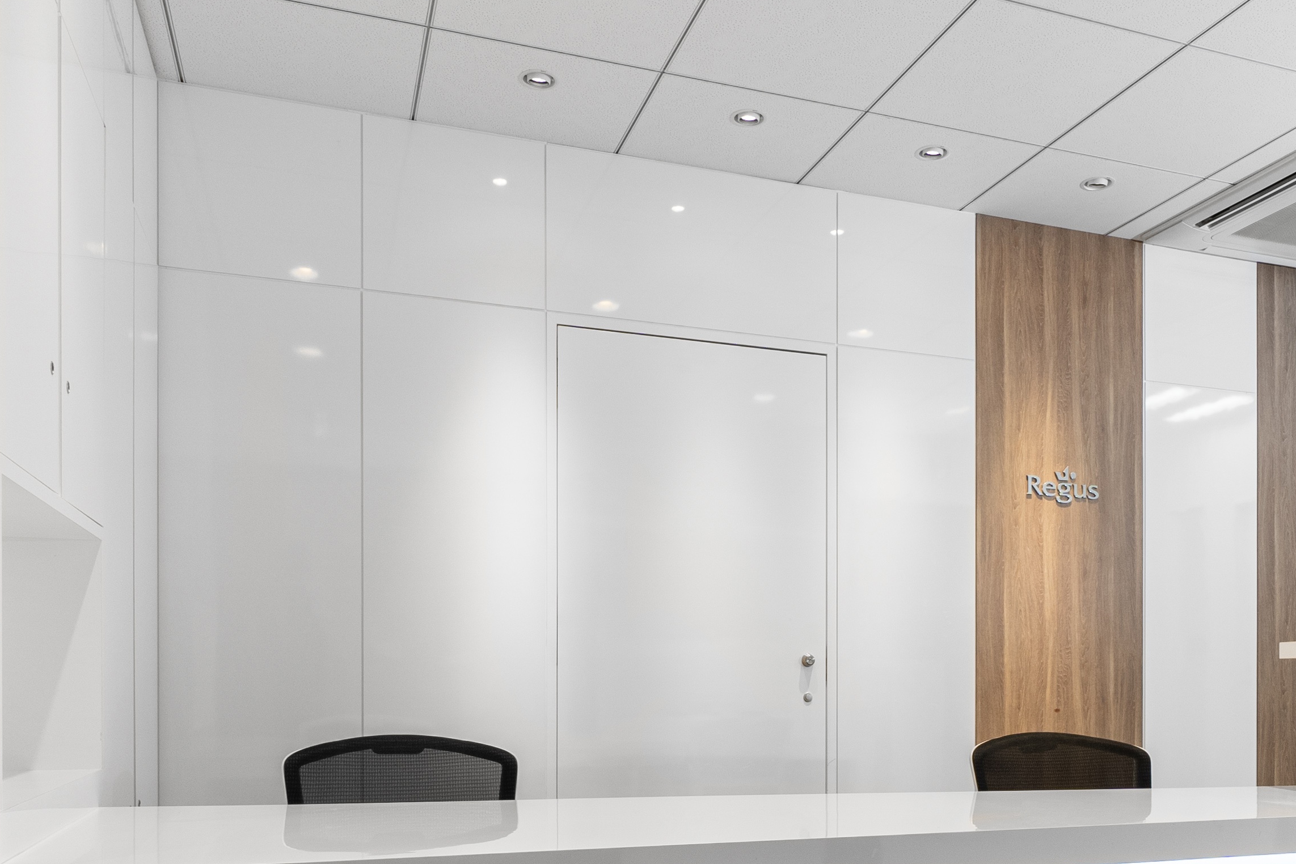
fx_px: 1116
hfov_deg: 60.0
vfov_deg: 40.8
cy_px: 677
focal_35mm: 31
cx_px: 746
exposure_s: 1/20
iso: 400
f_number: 9
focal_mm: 12
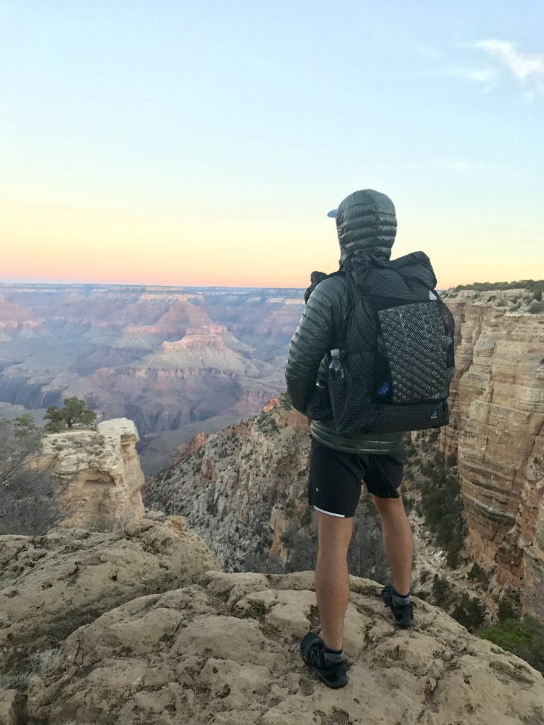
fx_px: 587
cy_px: 362
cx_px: 272
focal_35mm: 28
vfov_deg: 63.4
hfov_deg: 49.7
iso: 25
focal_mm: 3.99
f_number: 1.8
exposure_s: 1/33
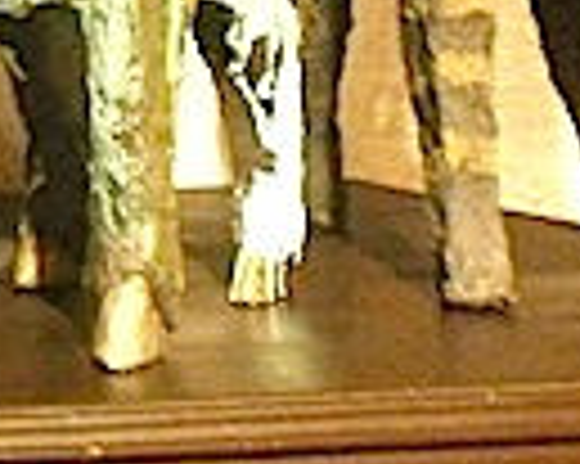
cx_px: -486
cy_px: -419
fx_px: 2110
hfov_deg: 13.8
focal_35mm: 123
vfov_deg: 11.5
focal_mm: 4.8
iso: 800
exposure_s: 1/20
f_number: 2.9
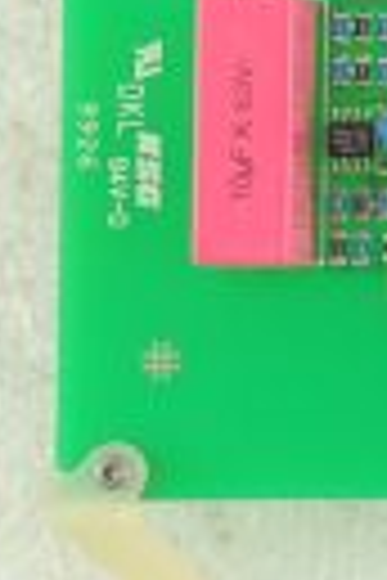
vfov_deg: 5.7
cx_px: 1062
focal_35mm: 363
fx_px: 5853
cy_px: 47
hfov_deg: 3.7
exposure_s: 1/100
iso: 1600
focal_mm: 78
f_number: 9
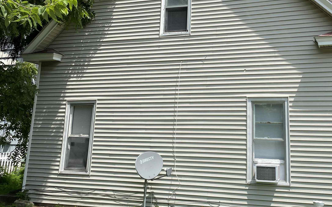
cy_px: 61
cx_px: 227
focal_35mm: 39
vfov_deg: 32.4
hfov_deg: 49.3
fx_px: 353
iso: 32
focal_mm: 4.25
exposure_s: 1/2183
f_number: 1.8
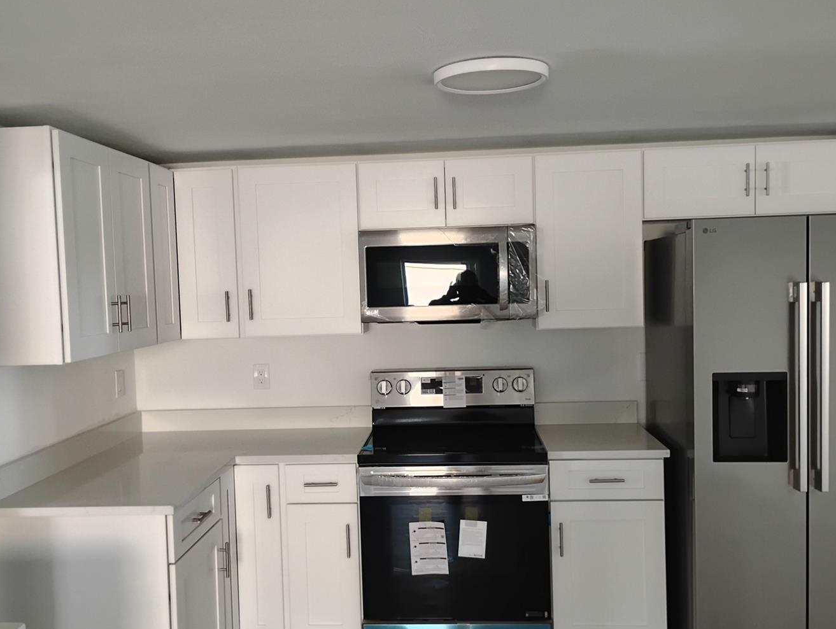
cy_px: 328
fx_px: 822
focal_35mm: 34
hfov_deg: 53.9
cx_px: 400
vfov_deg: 41.9
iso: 1631
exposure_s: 1/60
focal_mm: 4.26
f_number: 1.8
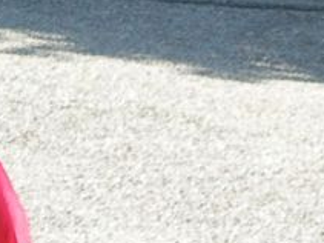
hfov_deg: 4.4
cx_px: -218
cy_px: -46
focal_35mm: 442
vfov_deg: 3.4
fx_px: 4135
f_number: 3.7
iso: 50
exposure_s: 1/86.8
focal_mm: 14.9
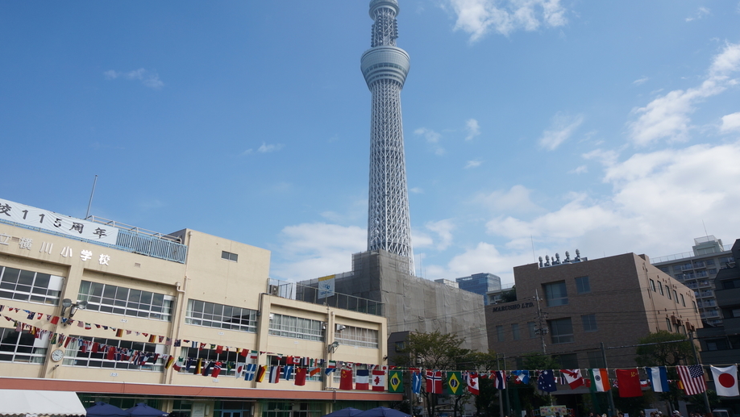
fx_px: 550
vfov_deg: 41.1
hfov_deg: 67.9
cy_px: 148
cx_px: 380
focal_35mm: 28
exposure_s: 1/200
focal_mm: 16
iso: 100
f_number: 10
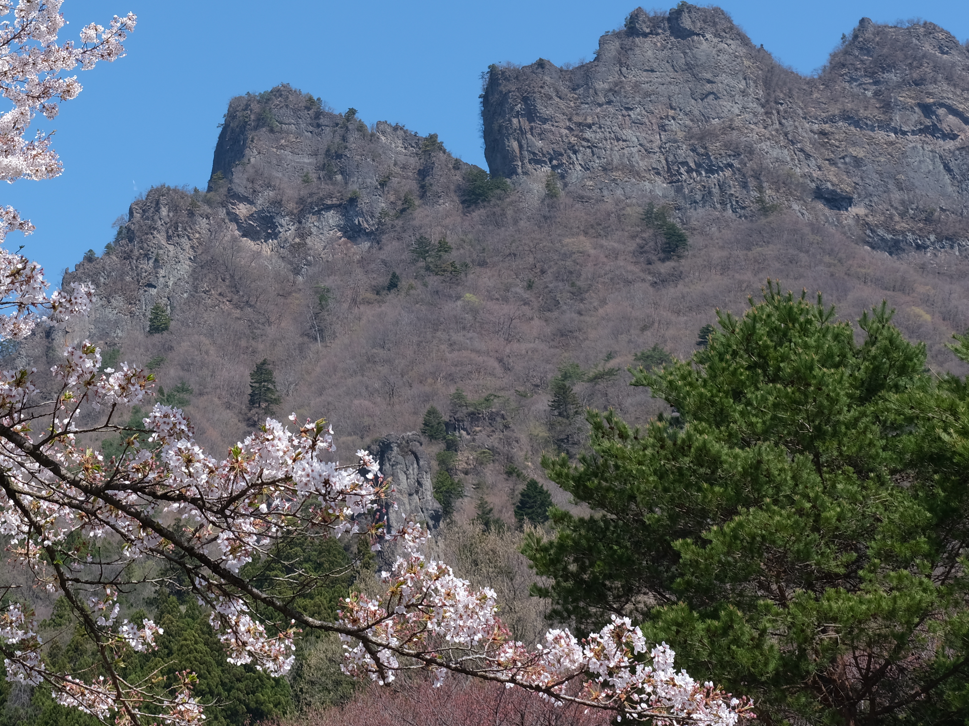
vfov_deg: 20.5
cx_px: 95
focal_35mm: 67
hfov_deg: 27.9
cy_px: -149
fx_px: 1875
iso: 100
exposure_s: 1/40
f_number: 16
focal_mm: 32
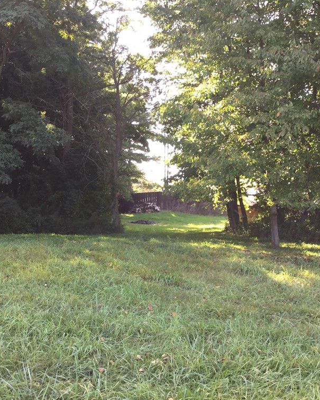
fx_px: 485
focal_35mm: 41
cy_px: 200
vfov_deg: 44.8
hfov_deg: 36.5
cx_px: 157
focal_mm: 3.3
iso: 25
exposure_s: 1/60
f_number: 2.4
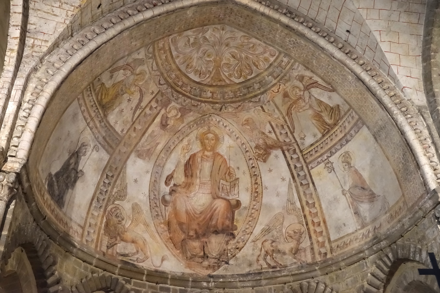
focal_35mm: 40
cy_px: 146
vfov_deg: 33.4
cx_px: 220
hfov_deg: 48.5
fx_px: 489
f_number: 4
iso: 4000
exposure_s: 1/40
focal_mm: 14.53
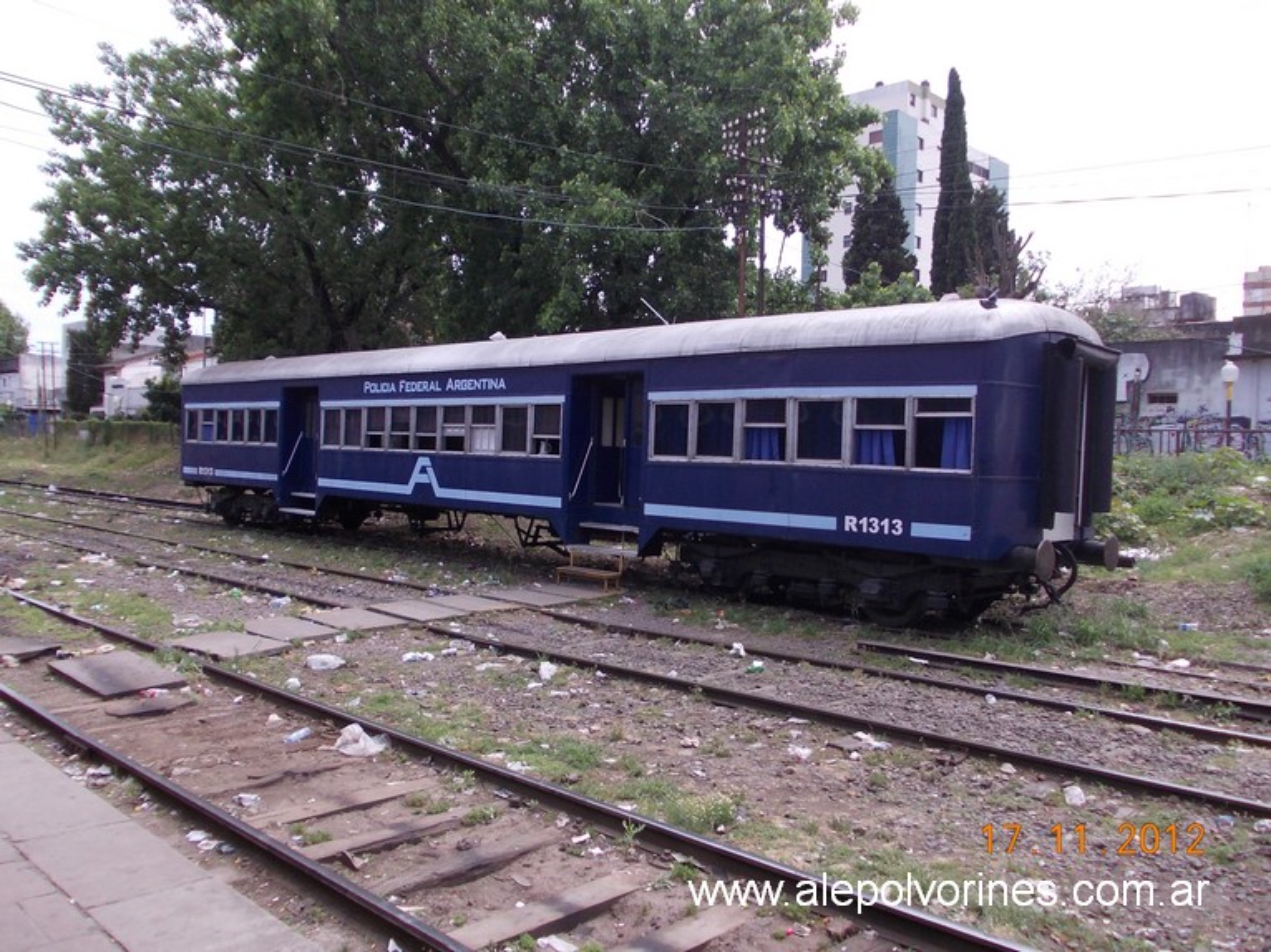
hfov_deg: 63.5
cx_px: 636
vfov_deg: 49.7
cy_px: 476
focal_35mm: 28
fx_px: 1028
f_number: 5.4
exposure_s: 1/200
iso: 80
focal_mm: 4
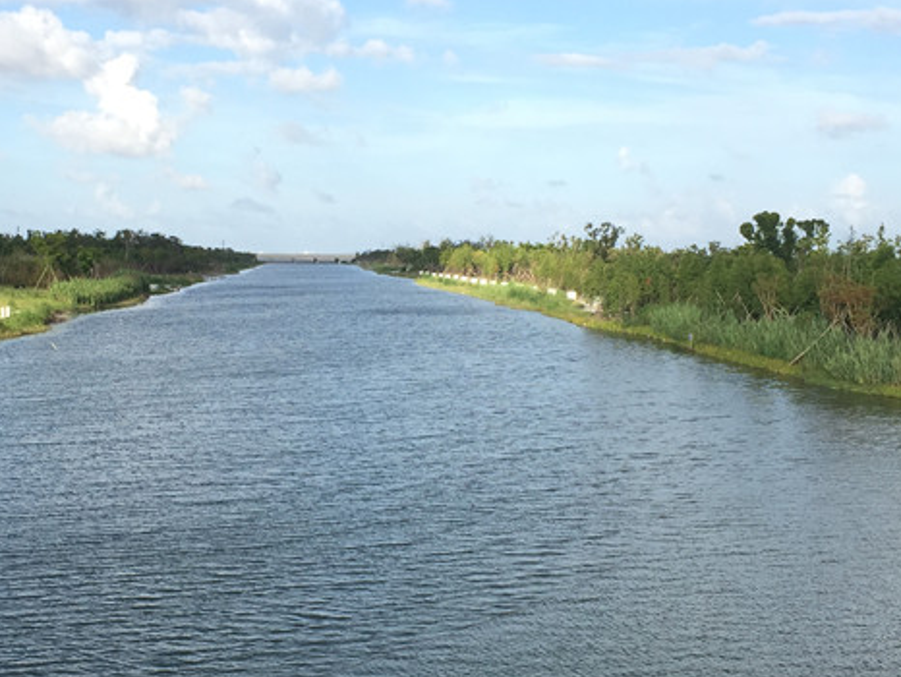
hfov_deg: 34.1
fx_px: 1458
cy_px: 367
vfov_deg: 26.1
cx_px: 313
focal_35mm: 56
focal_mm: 4.15
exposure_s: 1/791
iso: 32
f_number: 2.2
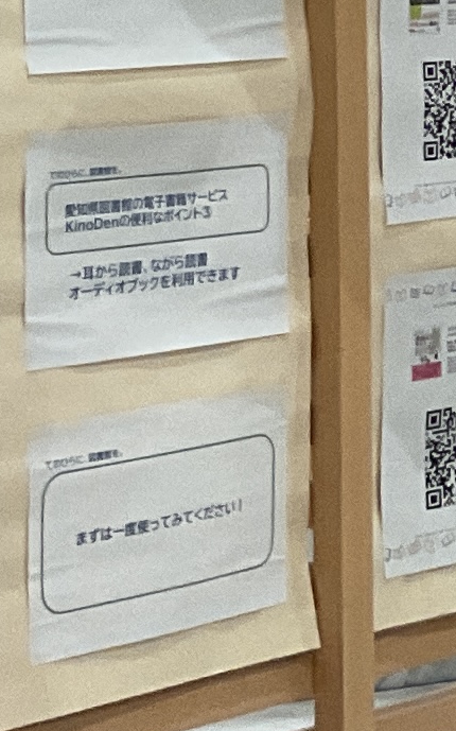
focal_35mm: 180
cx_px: 1384
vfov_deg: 11.5
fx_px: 3583
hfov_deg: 6.6
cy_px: -83
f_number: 1.8
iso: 80
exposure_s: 1/60
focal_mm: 3
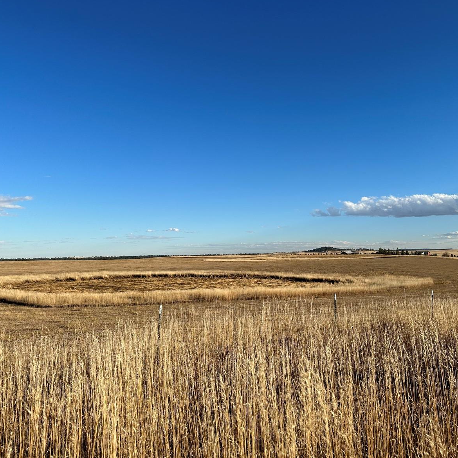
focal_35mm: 29
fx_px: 434
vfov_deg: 55.6
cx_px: 265
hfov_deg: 55.4
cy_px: 224
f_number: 1.78
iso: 80
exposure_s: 1/5000
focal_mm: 6.86
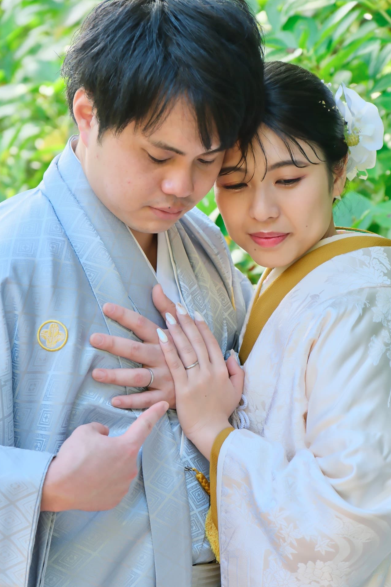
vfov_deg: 17.3
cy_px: 319
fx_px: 1923
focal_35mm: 118
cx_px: 216
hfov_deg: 11.6
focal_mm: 70
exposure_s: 1/160
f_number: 4
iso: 800
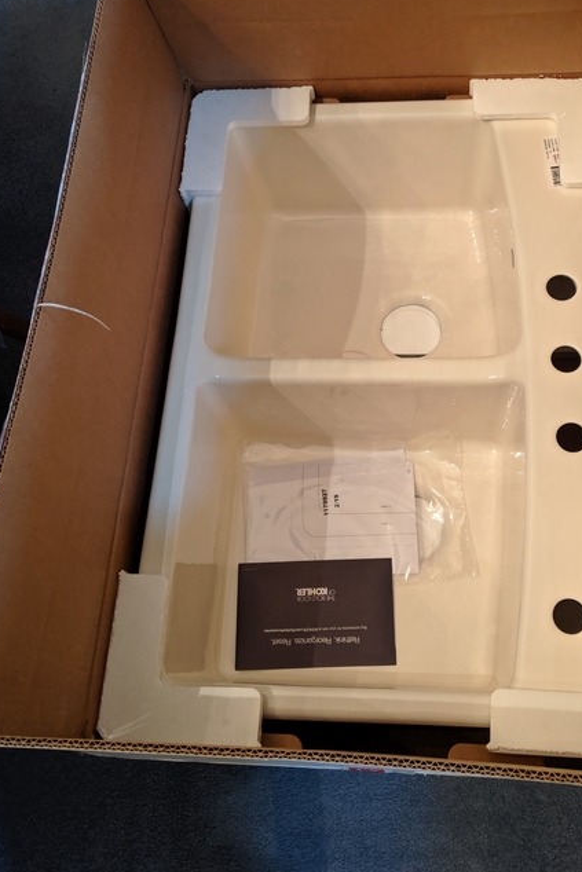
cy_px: 364
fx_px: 824
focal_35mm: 34
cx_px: 356
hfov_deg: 38.7
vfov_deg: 55.5
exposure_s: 1/40
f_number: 1.8
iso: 654
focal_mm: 4.44
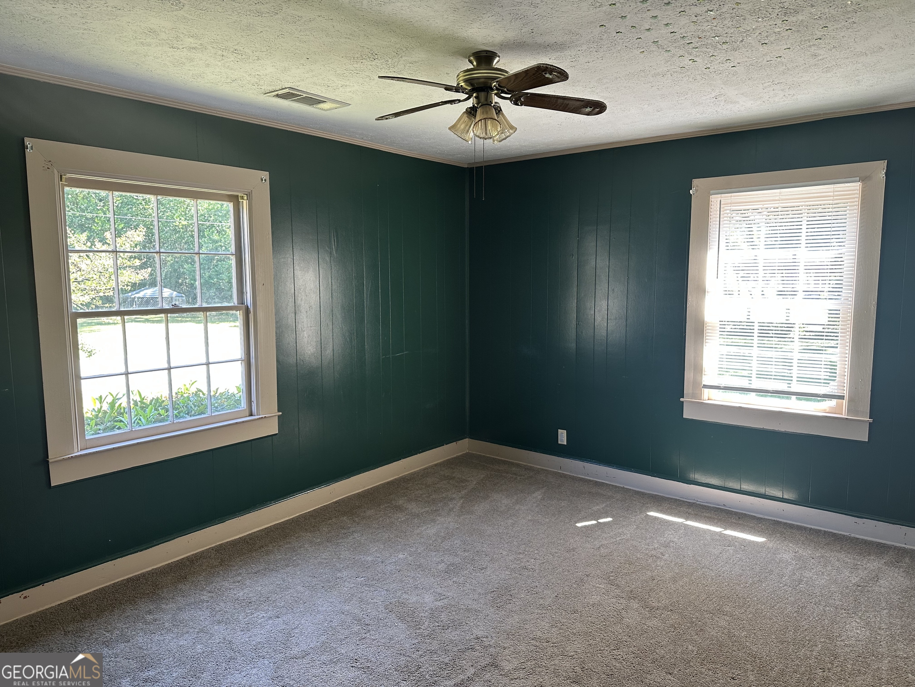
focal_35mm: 24
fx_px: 634
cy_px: 344
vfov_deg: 56.8
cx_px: 458
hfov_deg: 71.6
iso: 125
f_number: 1.78
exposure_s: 1/121
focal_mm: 6.86
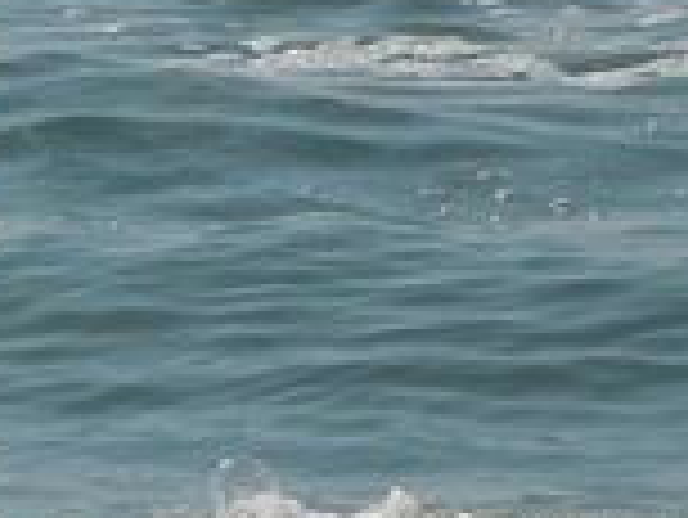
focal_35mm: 898
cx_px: -1214
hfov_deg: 2.2
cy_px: 509
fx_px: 17862
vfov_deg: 1.7
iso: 100
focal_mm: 24.2
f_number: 9.8
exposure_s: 1/320
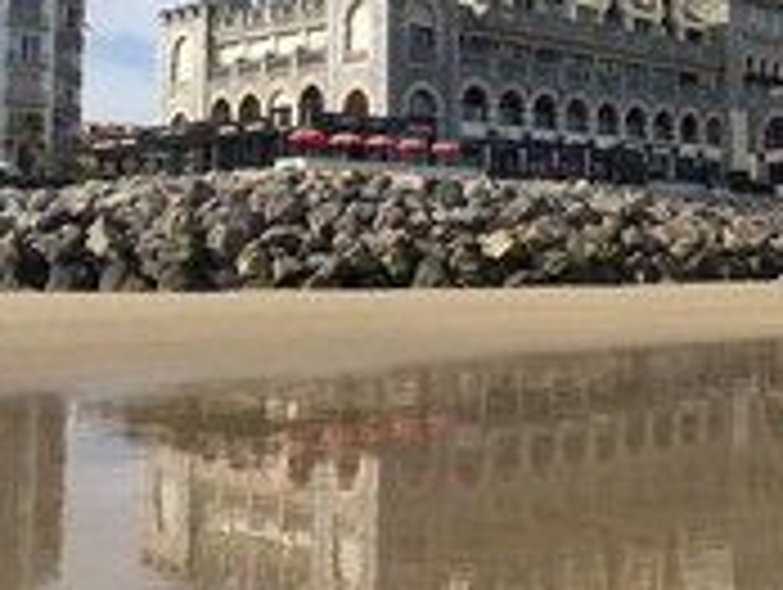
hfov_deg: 31.9
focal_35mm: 58
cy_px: 133
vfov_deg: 24.9
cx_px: 680
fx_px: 1314
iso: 32
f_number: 2.2
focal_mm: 4.15
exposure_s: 1/2083
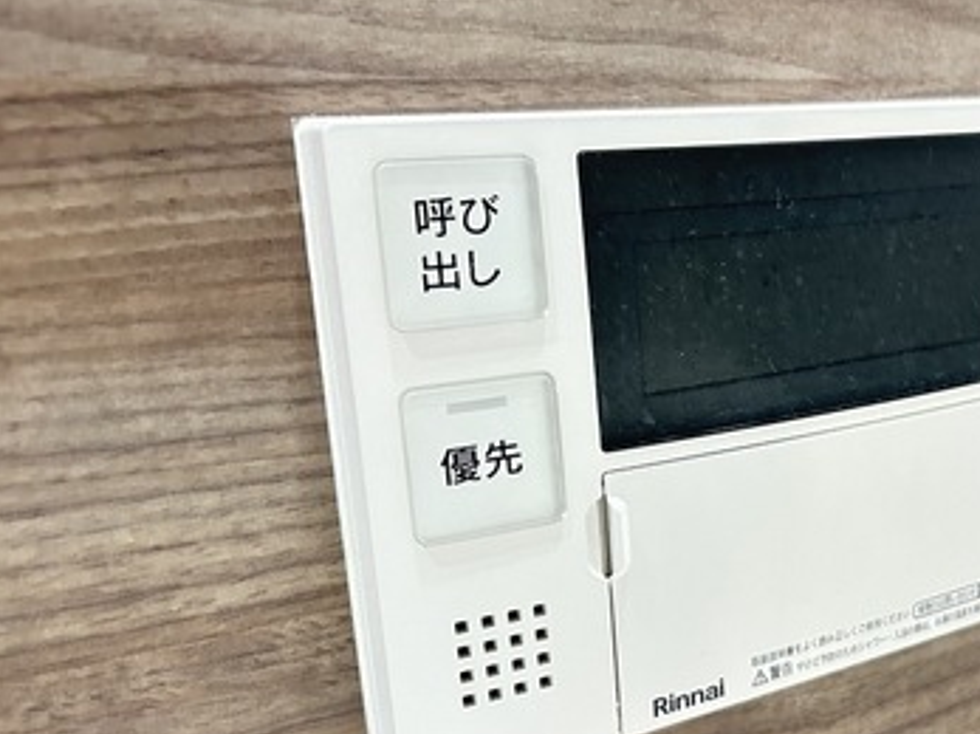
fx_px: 1189
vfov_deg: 34.3
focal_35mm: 42
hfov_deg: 43.0
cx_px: 768
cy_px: 423
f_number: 1.5
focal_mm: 5.7
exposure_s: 1/60
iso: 500
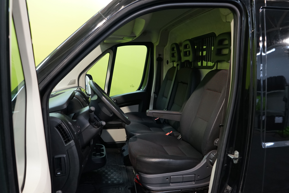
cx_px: 144
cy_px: 96
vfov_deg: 45.0
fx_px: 233
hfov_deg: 63.7
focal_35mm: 29
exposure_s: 1/25
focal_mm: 29
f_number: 5.6
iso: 2000
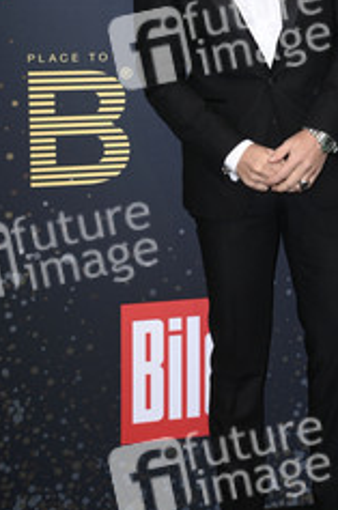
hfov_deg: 13.8
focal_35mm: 98
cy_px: 146
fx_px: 1386
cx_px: 282
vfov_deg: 20.7
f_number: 5.6
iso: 320
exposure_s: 1/250
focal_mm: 58
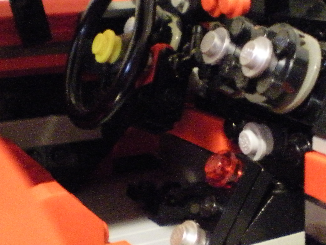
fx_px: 744
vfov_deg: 18.6
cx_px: 204
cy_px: 180
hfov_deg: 24.6
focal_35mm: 79
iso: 800
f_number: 3.1
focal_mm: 6.3
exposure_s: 1/6.6
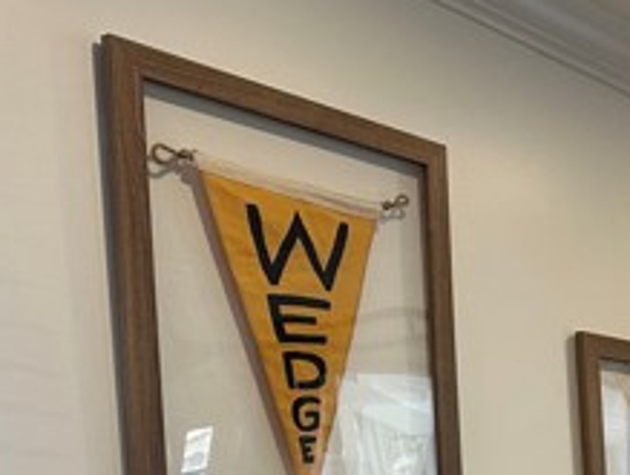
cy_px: 639
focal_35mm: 70
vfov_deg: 19.3
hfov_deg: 23.4
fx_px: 1276
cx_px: 889
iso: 125
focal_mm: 6.86
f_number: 1.78
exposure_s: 1/120
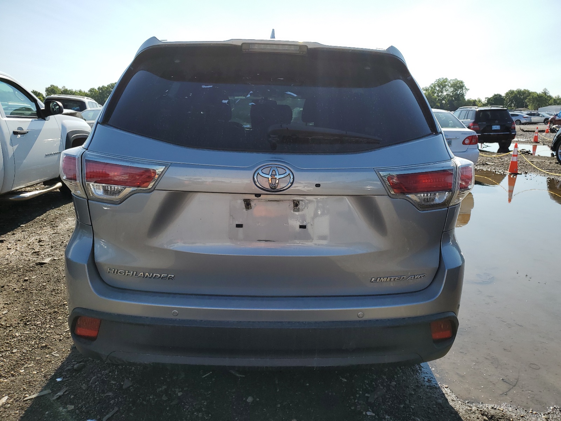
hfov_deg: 67.3
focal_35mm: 26
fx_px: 421
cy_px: 210
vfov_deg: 53.1
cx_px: 280
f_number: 1.5
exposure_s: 1/3333
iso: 50
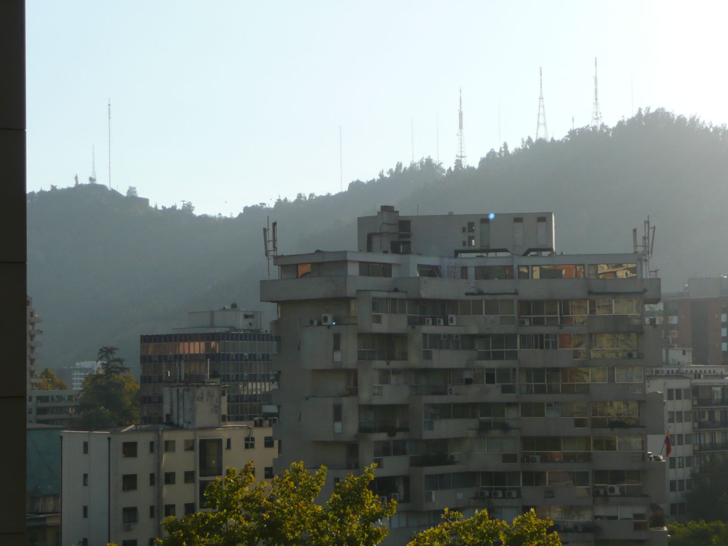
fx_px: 1682
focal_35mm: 80
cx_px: 364
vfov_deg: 18.4
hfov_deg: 24.4
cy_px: 273
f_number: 4.5
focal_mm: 11
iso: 100
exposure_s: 1/640
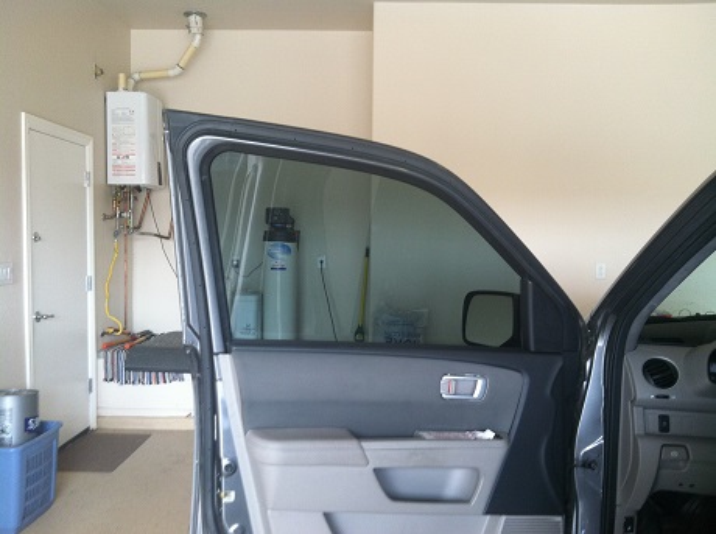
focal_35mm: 35
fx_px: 722
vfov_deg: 40.6
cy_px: 267
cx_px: 358
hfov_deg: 52.7
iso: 100
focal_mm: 3.85
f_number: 2.8
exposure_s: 1/15
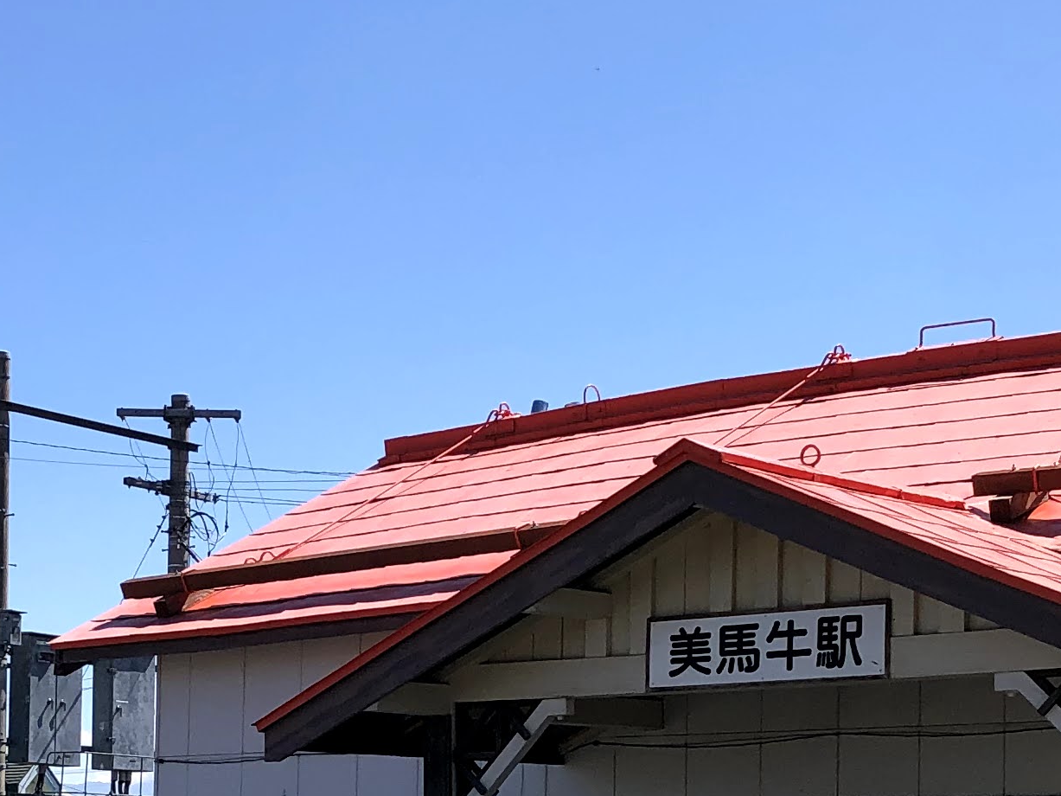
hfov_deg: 21.3
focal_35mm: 92
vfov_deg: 15.7
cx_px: 377
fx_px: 2820
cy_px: 806
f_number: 1.8
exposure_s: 1/1869
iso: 20
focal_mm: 3.99
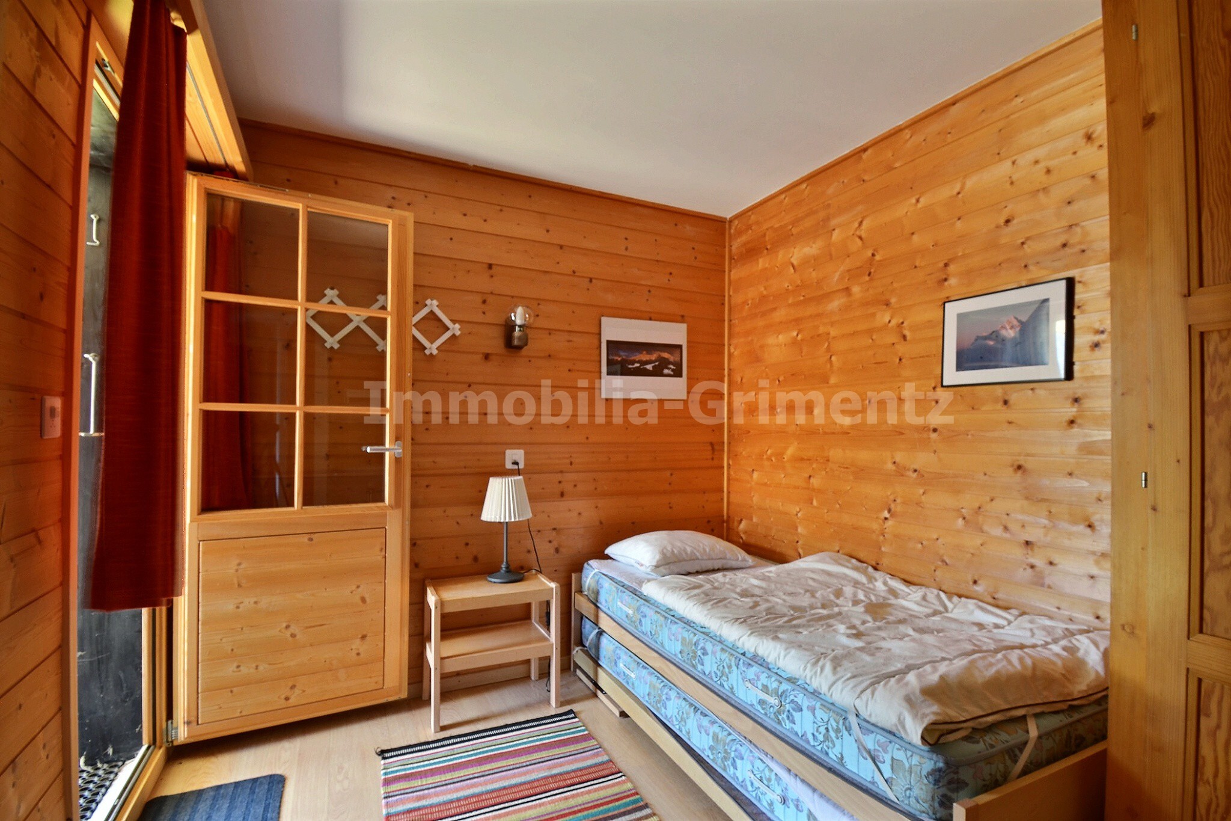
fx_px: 564
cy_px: 410
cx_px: 616
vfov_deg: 72.0
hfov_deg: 95.0
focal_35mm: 16
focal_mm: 11
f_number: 9
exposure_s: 1/2
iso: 400
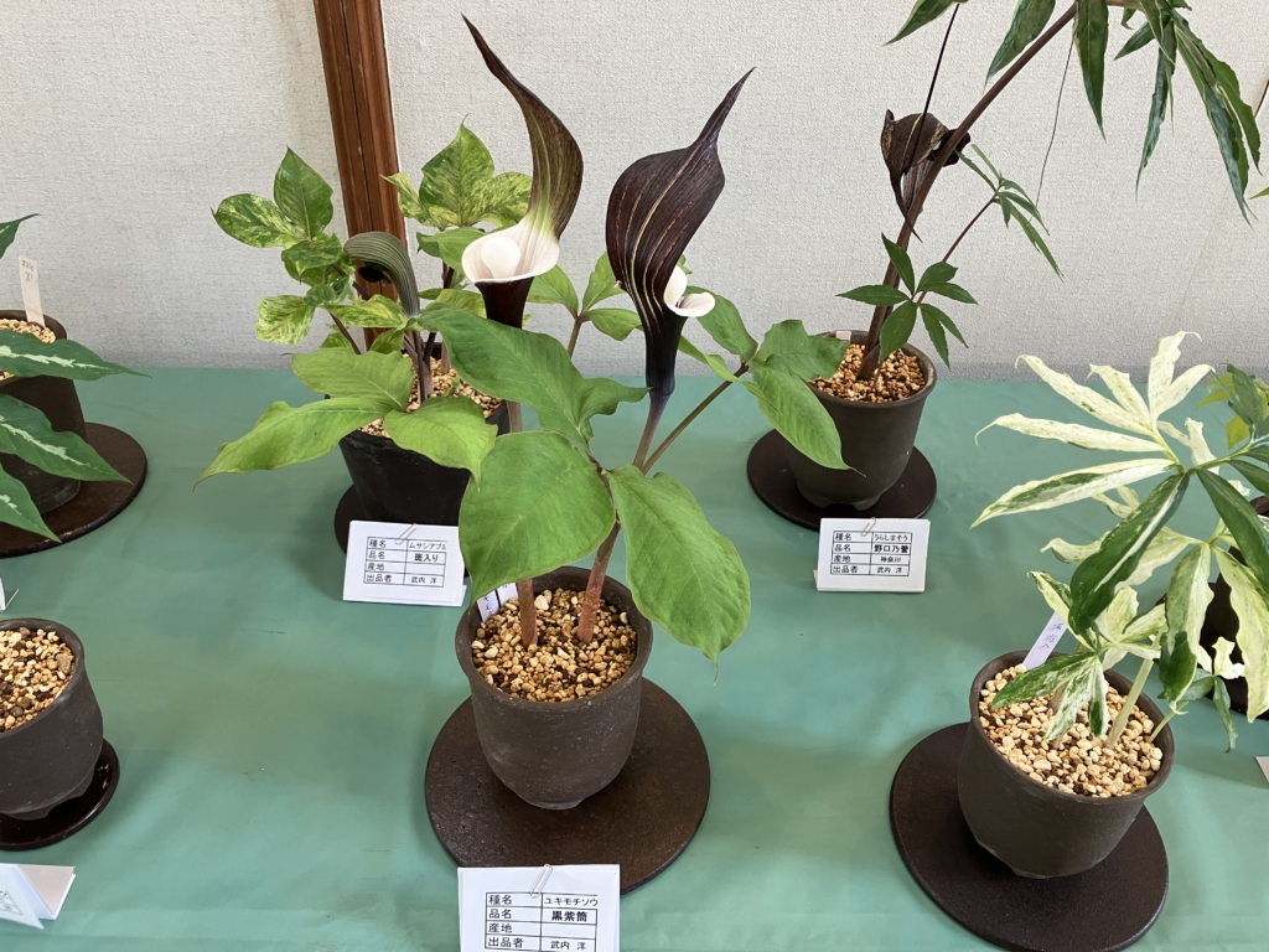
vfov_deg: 49.7
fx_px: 1026
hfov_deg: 63.4
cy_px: 476
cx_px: 634
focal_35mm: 28
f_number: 1.8
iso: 64
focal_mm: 3.99
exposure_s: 1/50
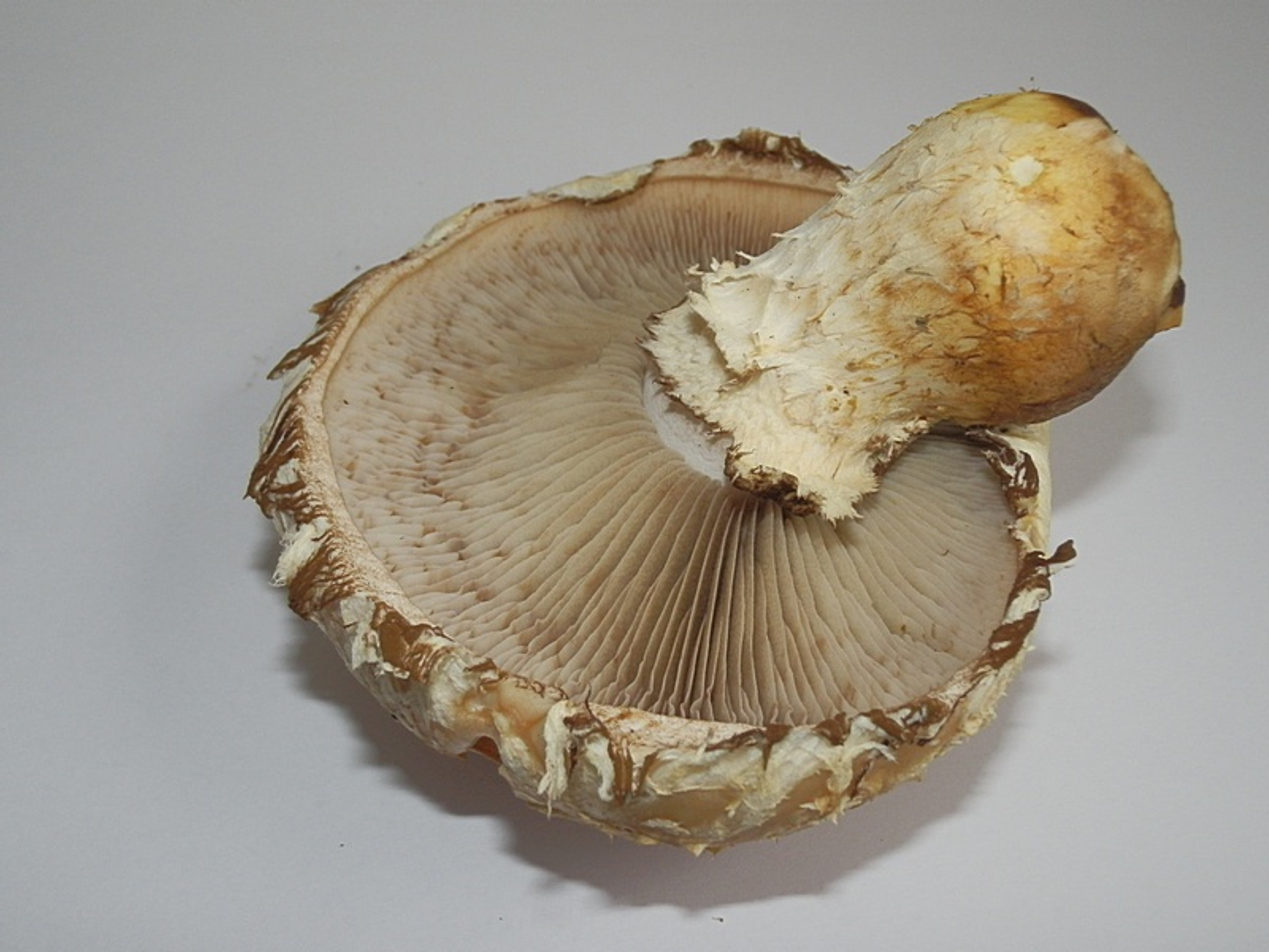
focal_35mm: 37
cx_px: 634
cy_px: 476
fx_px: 1356
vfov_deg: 38.7
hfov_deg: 50.1
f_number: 9.9
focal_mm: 6.7
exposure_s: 1/40
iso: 250
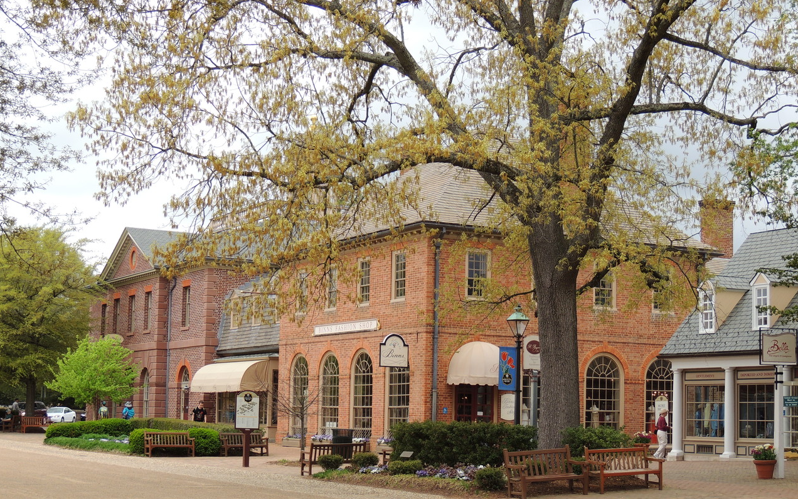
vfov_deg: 20.3
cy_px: 293
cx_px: 398
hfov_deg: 32.0
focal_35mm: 64
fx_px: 1392
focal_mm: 10.7
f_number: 3.7
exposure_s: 1/320
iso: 100
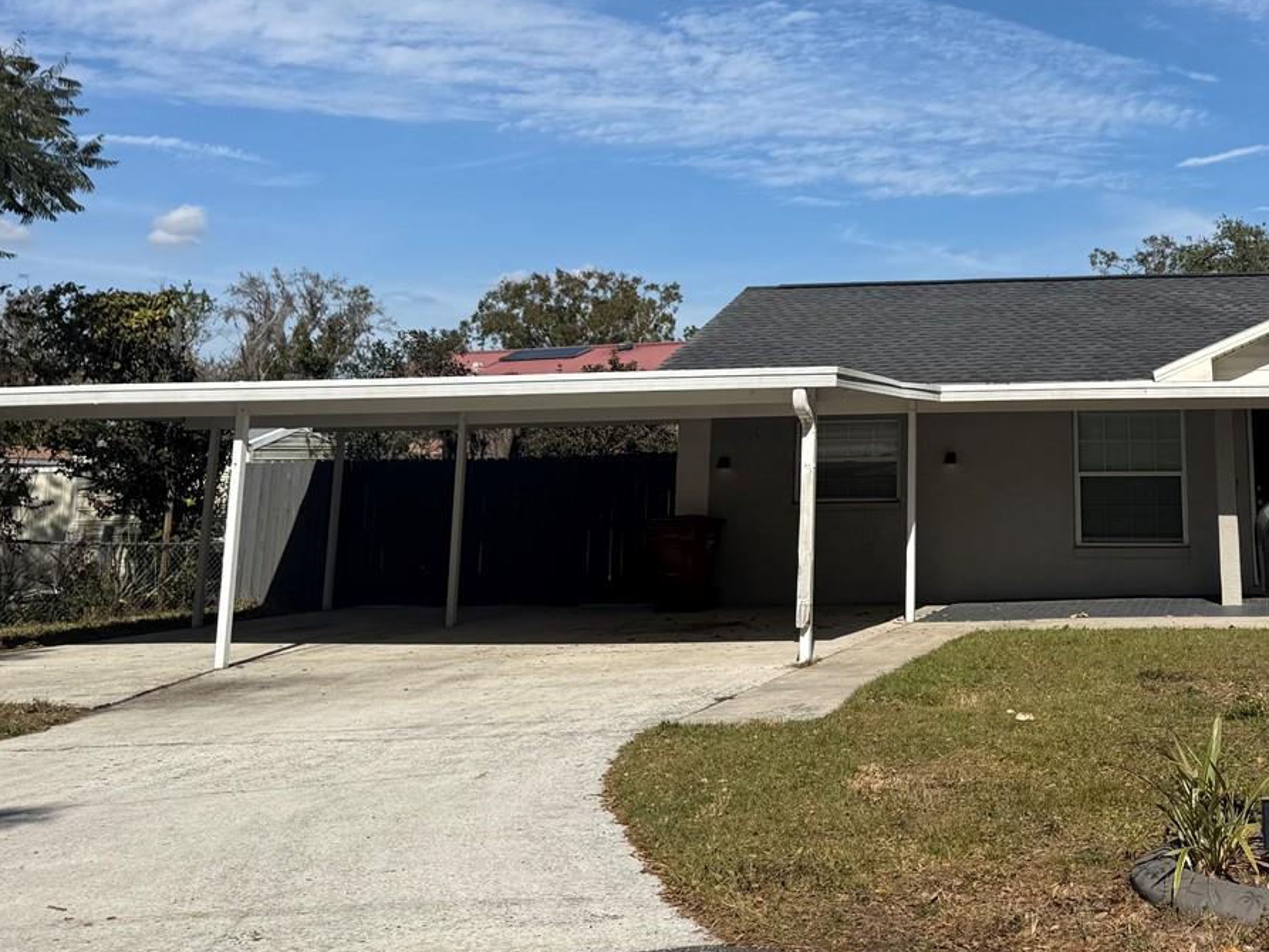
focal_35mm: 43
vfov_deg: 32.3
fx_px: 1577
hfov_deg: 42.1
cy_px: 132
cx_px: 999
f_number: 1.78
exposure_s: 1/6711
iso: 80
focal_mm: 6.76
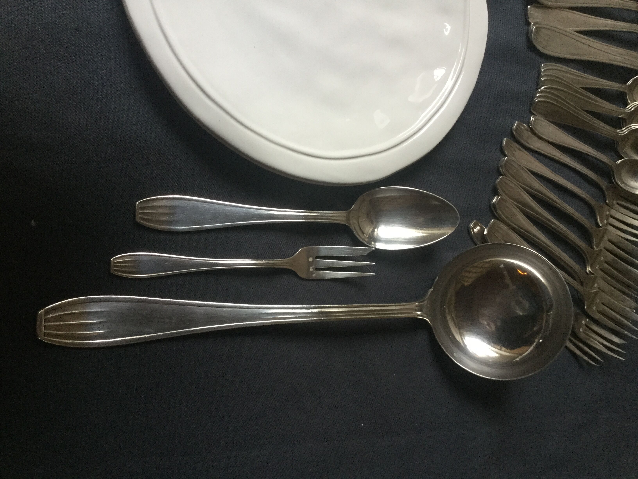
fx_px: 571
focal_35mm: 31
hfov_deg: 58.4
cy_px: 240
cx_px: 319
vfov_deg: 45.4
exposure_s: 1/33
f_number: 2.4
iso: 125
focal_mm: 3.3
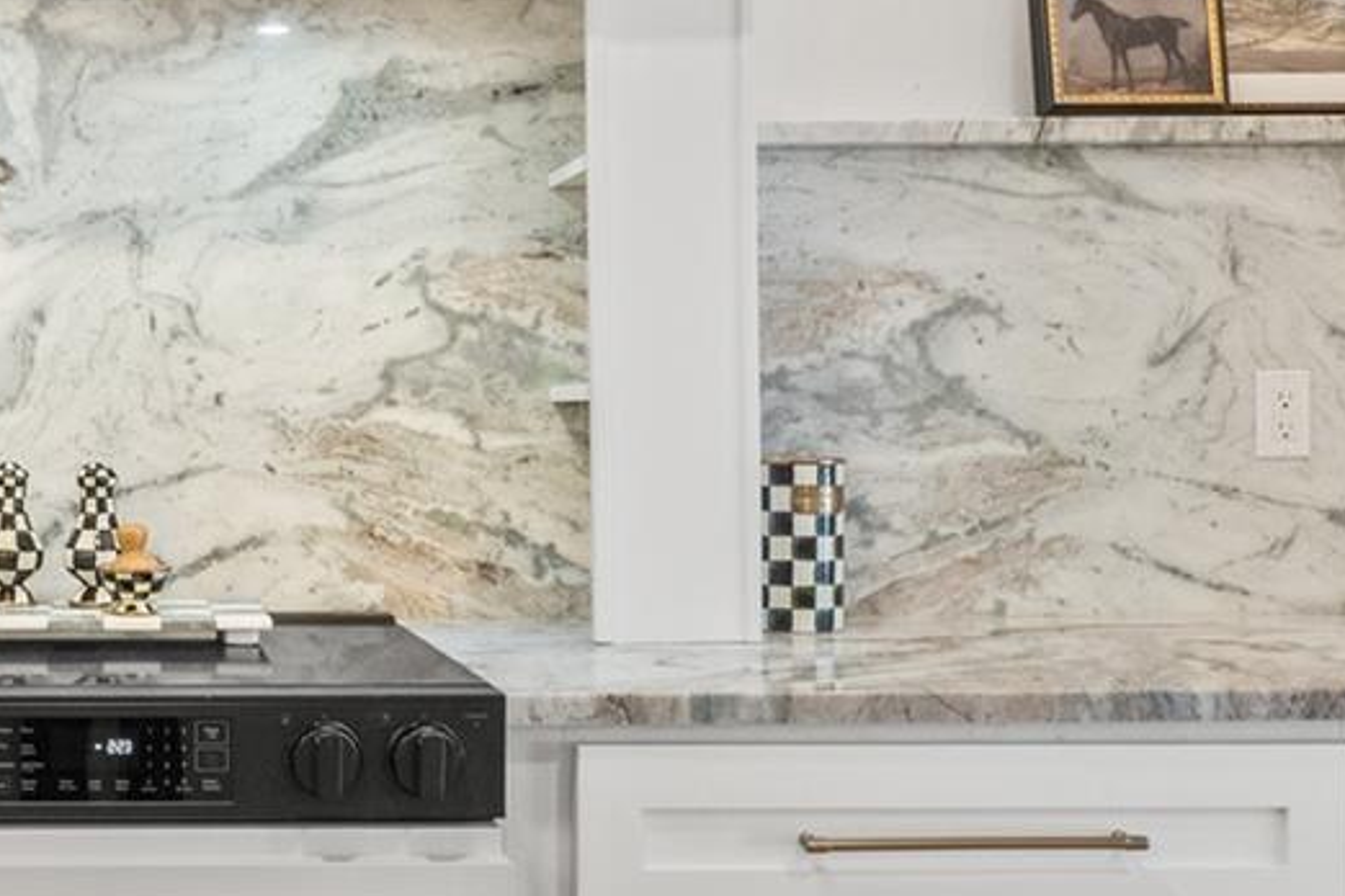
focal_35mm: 46
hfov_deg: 39.2
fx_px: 1718
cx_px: 95
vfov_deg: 29.2
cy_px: 443
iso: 400
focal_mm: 10
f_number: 7.1
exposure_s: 1/10
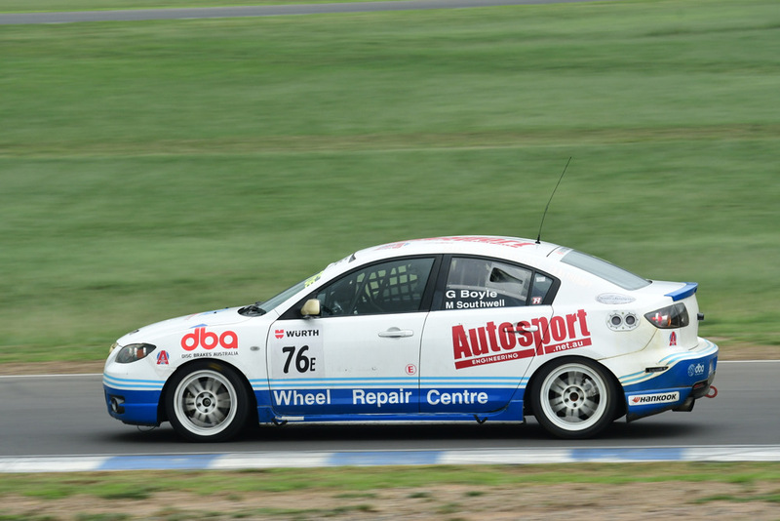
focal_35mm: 202
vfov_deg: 6.8
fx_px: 4389
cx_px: 390
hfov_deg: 10.2
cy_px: 260
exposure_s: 1/250
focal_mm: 135
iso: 800
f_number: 11
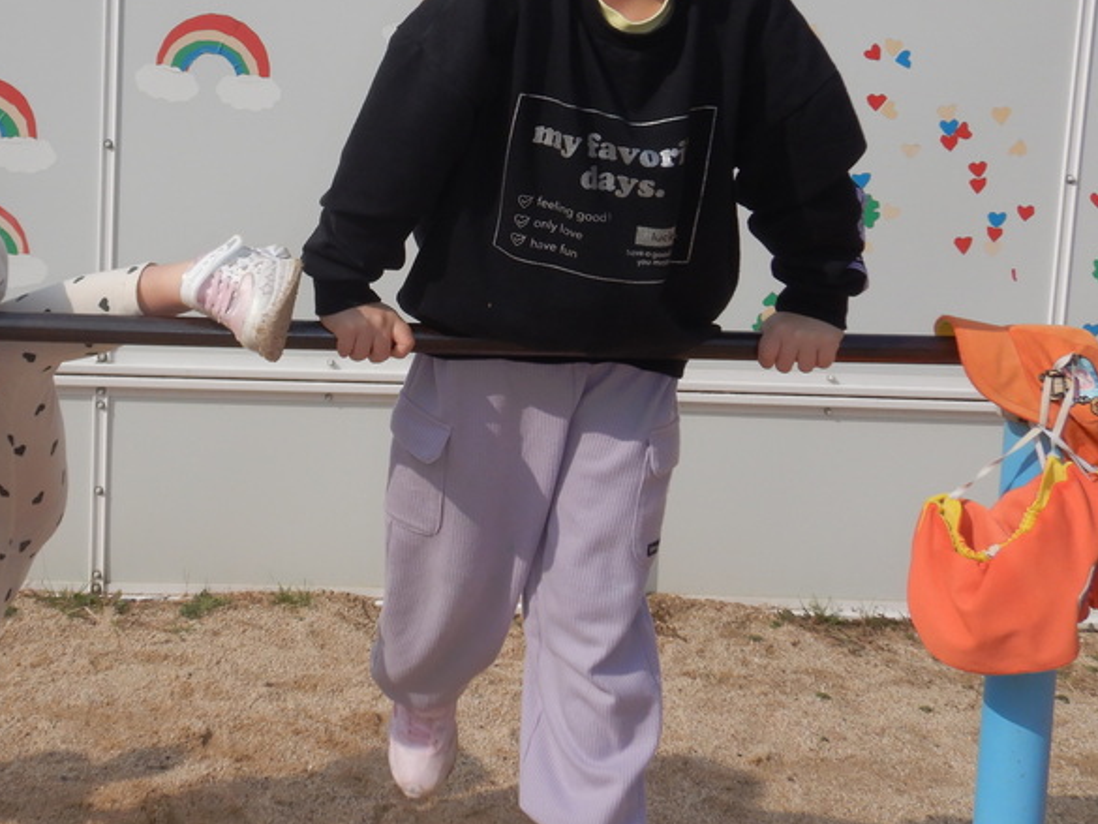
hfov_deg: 44.3
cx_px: 283
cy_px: 195
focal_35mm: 41
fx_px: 1301
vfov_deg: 34.3
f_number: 8.2
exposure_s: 1/400
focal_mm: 4.3
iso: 125
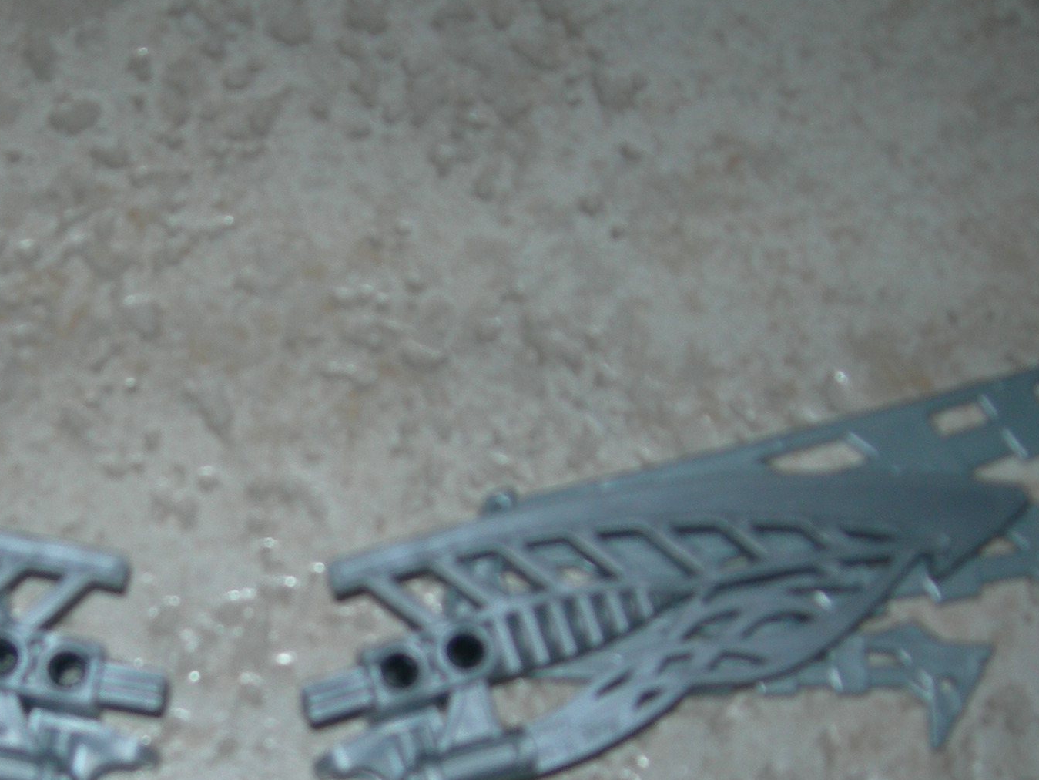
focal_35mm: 73
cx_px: 223
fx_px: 2191
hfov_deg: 26.2
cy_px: 608
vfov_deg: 20.0
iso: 50
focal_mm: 7.8
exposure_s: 1/60.1
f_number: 2.8
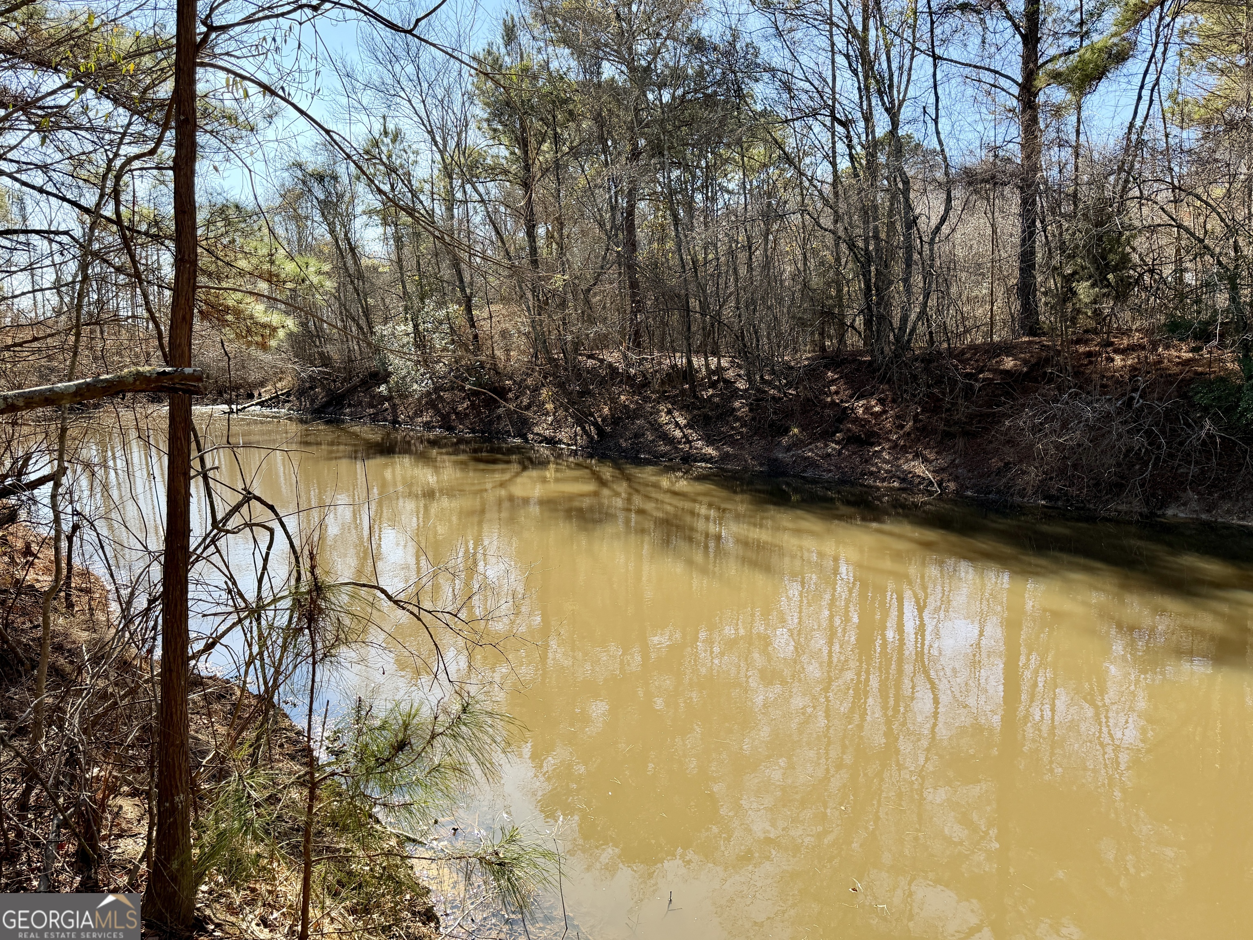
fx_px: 869
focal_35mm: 24
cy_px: 470
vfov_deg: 56.8
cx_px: 626
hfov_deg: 71.6
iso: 100
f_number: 1.78
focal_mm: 6.76
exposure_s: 1/1314
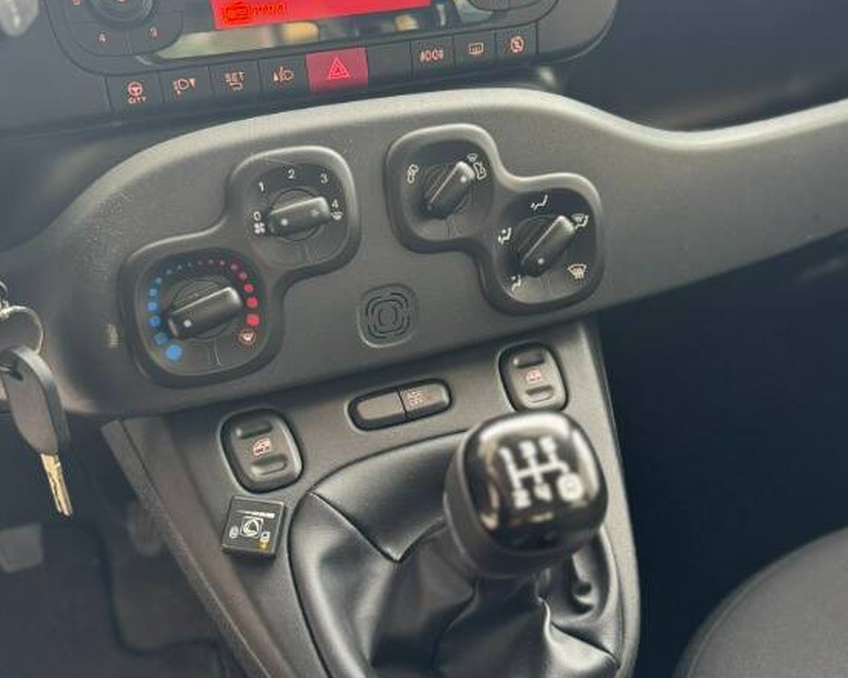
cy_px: 300
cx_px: 411
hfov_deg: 52.8
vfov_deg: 43.3
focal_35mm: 34
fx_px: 853
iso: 500
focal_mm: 6.76
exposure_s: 1/60
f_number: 1.78
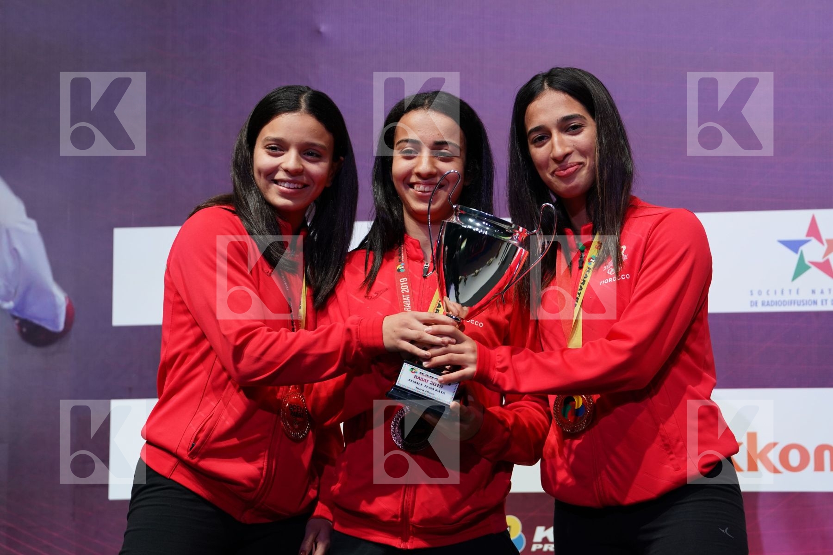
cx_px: 416
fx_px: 3748
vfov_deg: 8.5
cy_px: 278
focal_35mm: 162
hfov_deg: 12.7
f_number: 3.5
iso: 1250
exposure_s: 1/250
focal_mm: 162
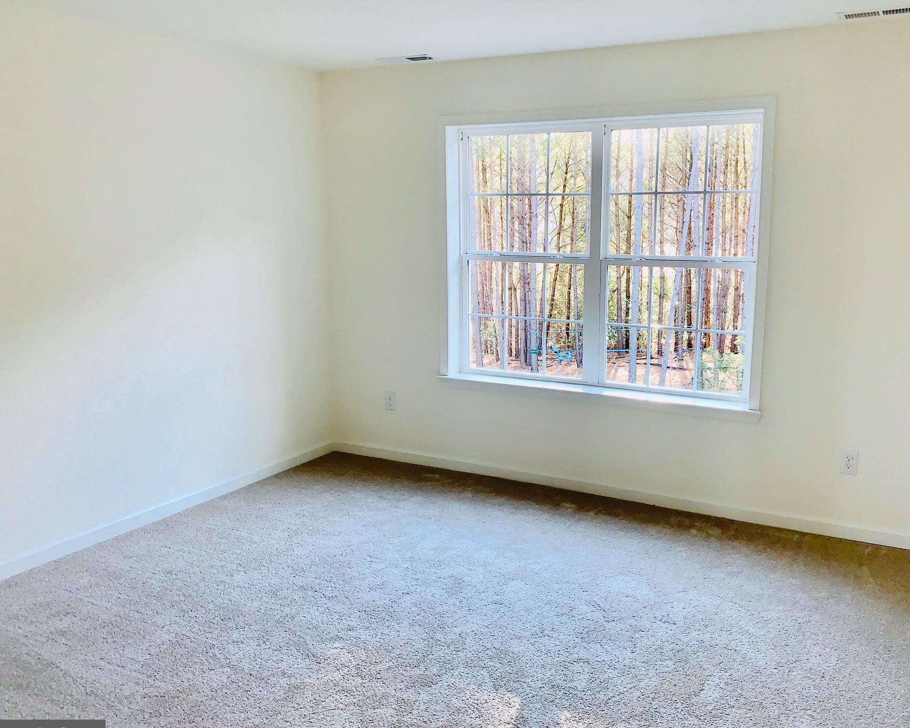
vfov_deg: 48.5
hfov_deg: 58.6
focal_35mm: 30
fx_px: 808
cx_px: 512
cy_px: 359
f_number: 1.8
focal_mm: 4.25
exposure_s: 1/107
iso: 64
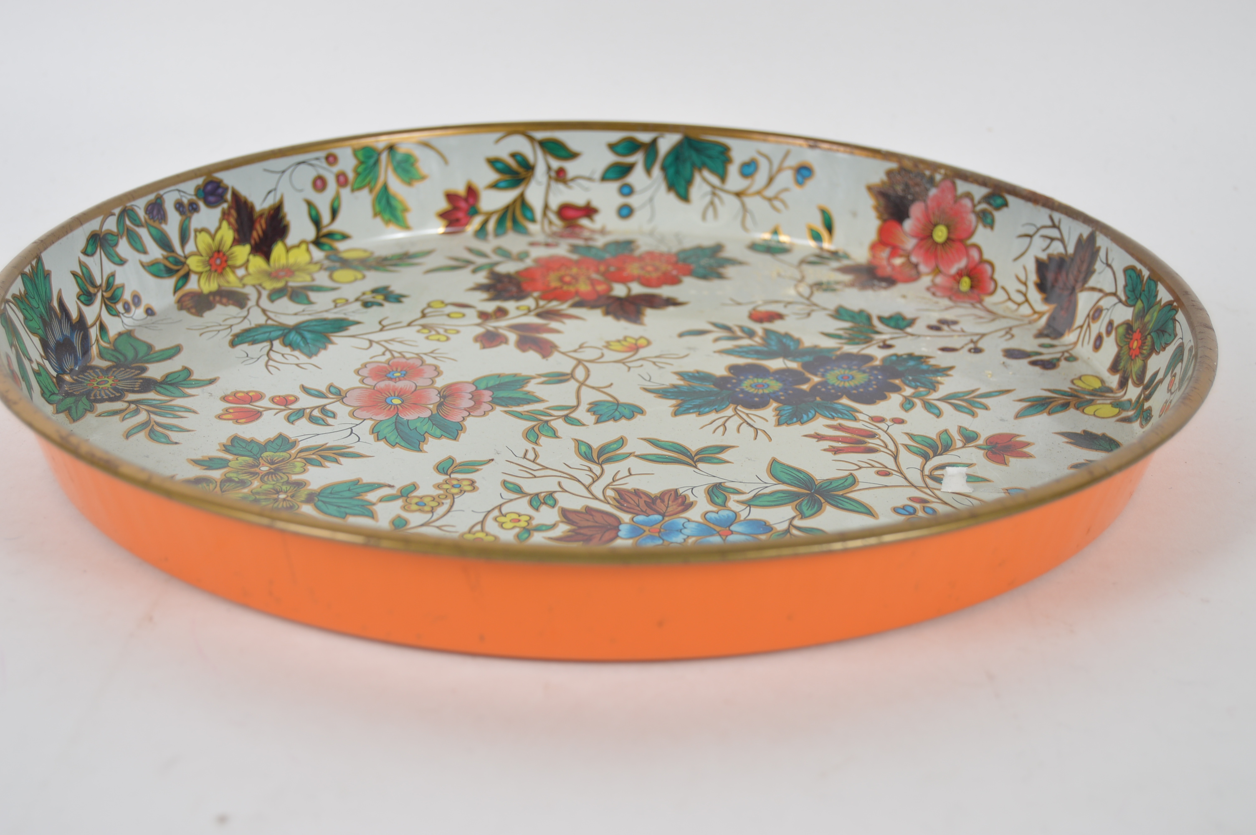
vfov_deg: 21.5
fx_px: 2196
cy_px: 418
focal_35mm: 63
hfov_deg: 31.9
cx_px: 628
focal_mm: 42
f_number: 5.6
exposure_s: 1/80
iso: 100
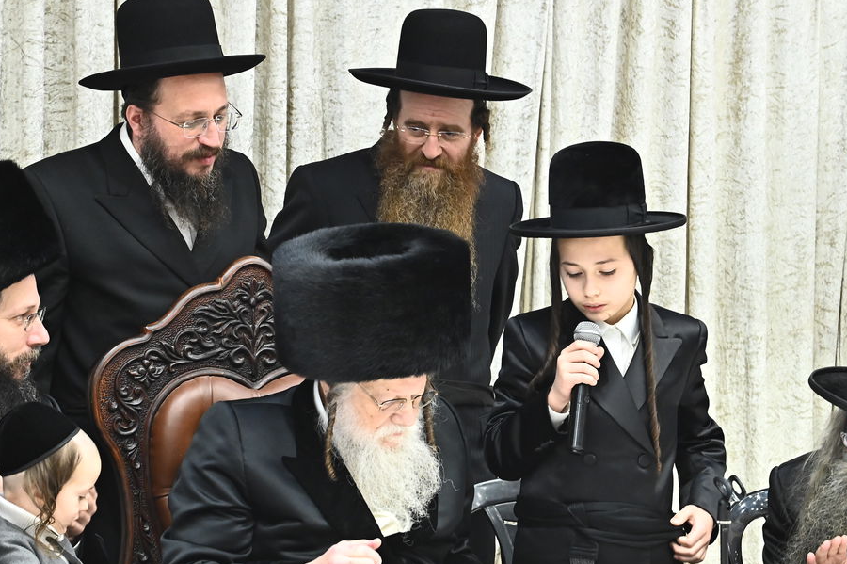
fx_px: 6584
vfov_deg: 4.9
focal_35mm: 280
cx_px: 460
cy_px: 337
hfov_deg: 7.4
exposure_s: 1/200
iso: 3200
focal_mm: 180
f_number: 7.1
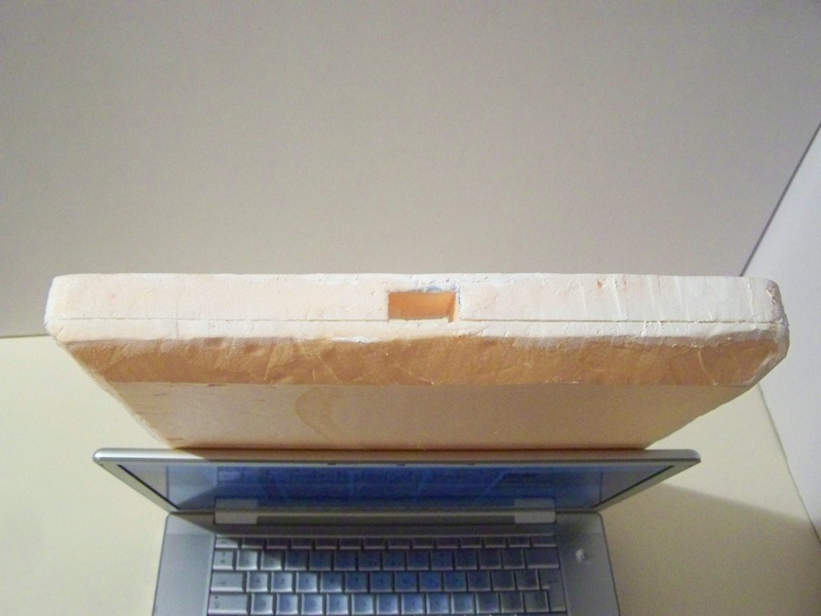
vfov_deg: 37.7
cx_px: 410
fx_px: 901
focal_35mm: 38
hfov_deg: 49.0
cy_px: 308
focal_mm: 6.3
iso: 800
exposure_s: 1/15
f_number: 2.8
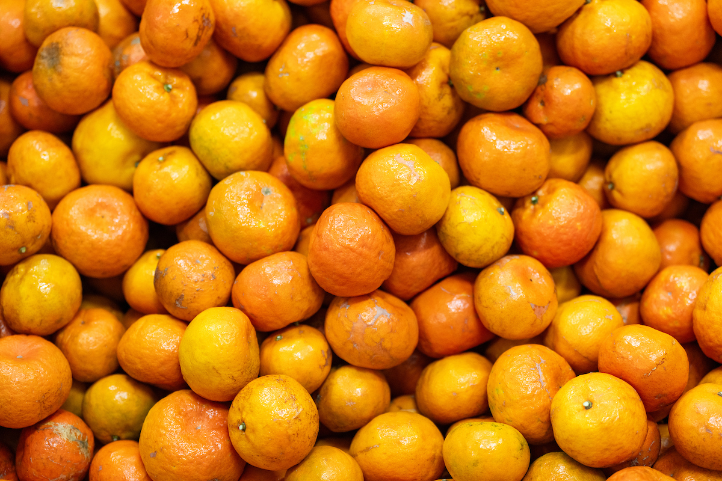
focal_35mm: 84
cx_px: 361
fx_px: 1685
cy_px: 240
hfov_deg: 24.2
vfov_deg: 16.3
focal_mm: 84
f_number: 2.8
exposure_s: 1/100
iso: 1600
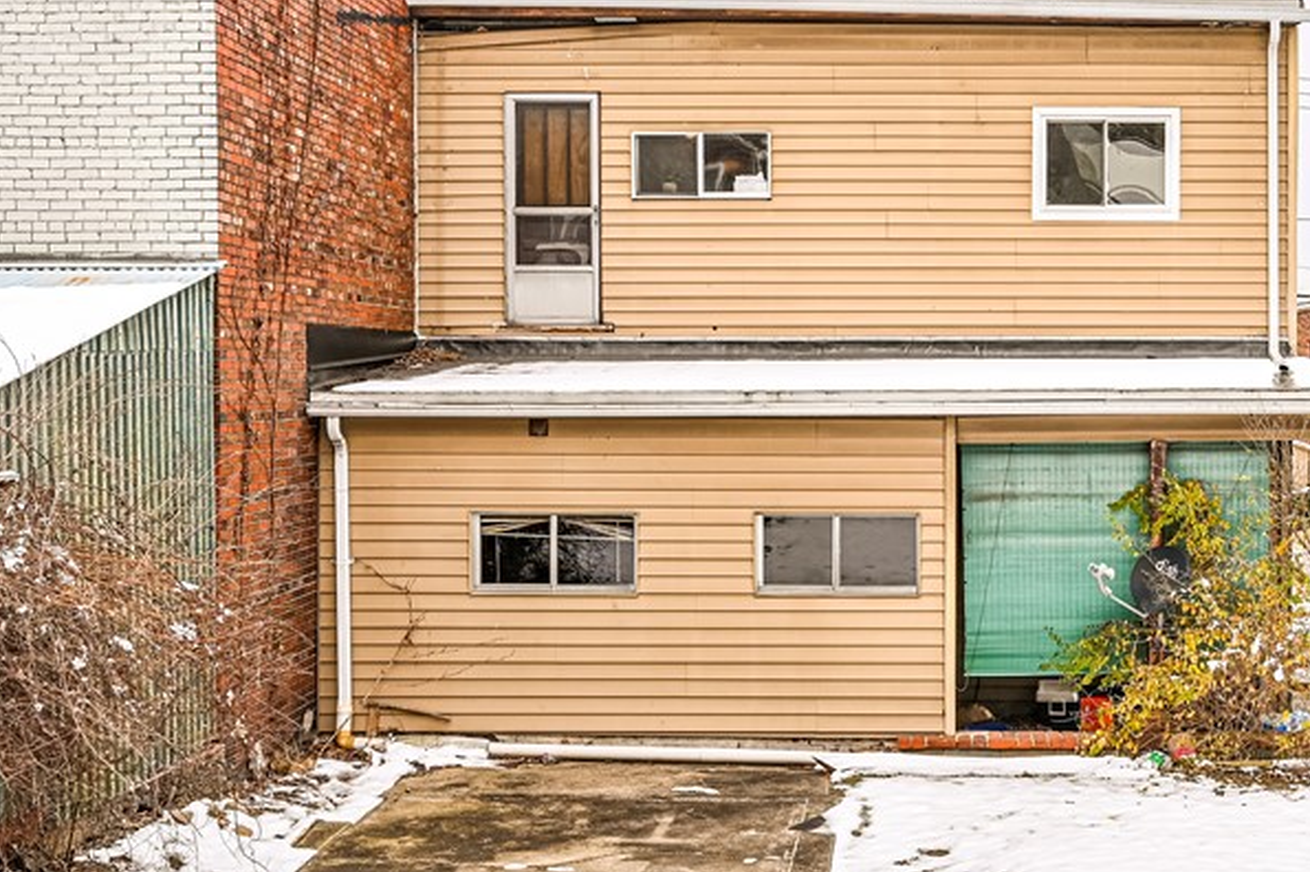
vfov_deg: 31.1
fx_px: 1561
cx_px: 935
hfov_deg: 44.4
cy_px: 541
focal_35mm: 43
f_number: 8
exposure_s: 1/40
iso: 100
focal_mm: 23.5
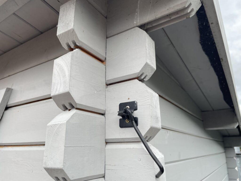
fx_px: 181
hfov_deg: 67.3
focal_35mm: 26
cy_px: 90
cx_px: 120
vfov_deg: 53.1
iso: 32
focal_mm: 4.2
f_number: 1.6
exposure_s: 1/287
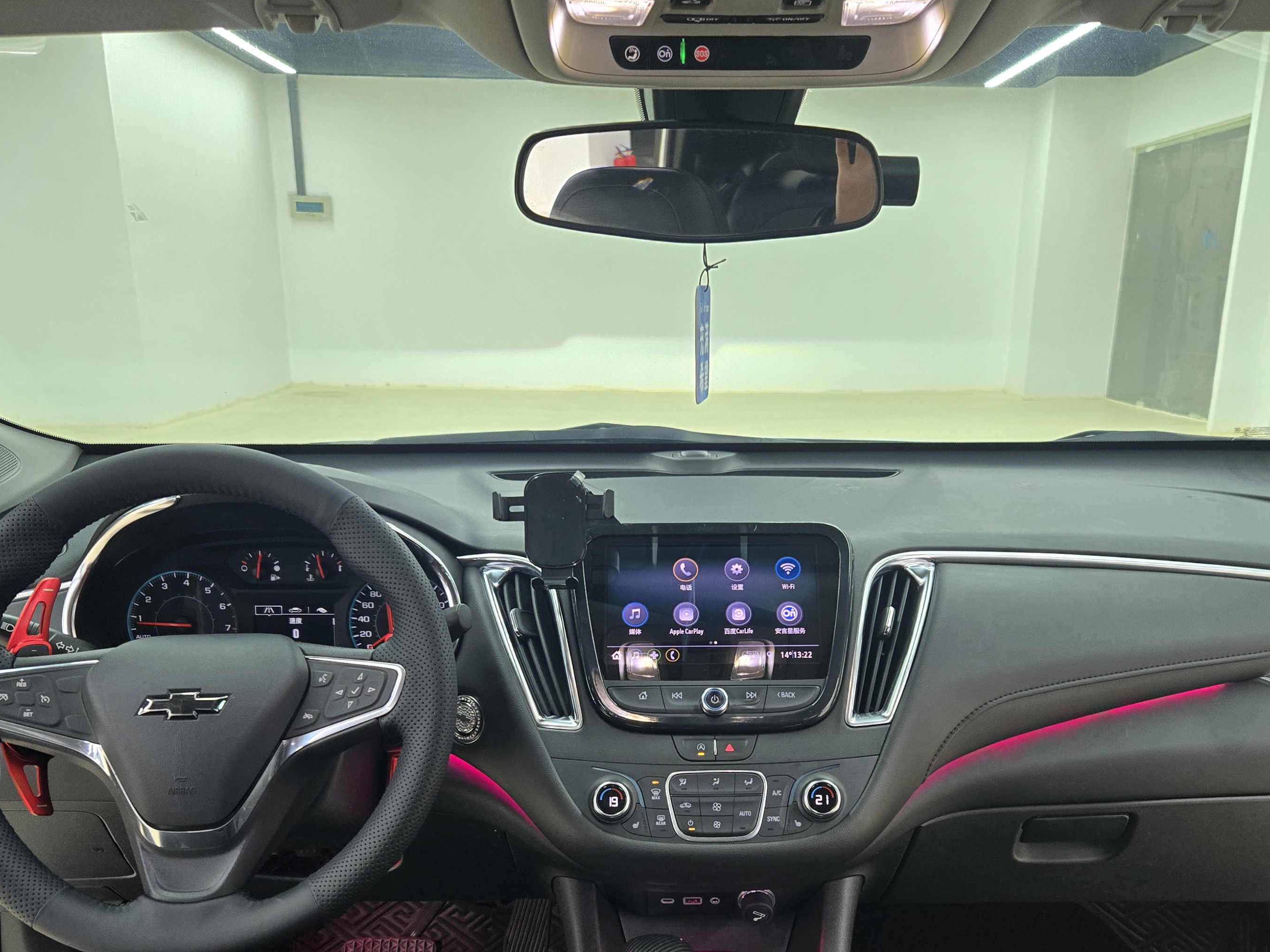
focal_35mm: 34
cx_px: 695
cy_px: 702
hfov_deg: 53.9
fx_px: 1247
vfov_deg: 40.7
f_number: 1.8
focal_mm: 5.4
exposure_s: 1/60
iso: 160
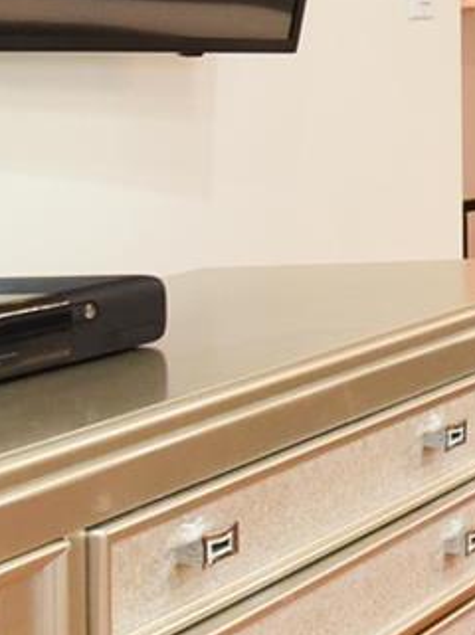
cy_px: 71
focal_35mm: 86
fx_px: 1577
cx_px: 1880
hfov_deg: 8.3
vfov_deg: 22.3
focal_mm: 14
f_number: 9
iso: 2000
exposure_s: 1/40
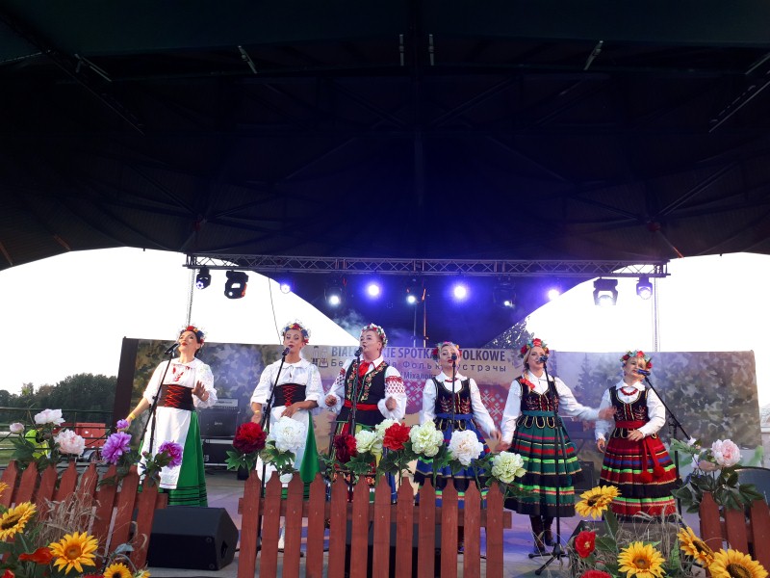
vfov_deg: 51.4
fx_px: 601
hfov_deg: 65.3
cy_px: 289
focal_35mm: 27
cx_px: 385
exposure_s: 1/33
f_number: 1.9
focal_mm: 3.6
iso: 40
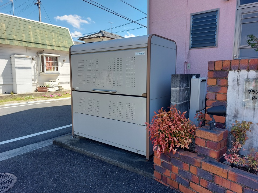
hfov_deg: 71.6
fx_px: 179
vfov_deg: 56.8
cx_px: 129
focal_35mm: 24
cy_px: 96
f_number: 1.8
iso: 25
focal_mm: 5.23
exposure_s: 1/347
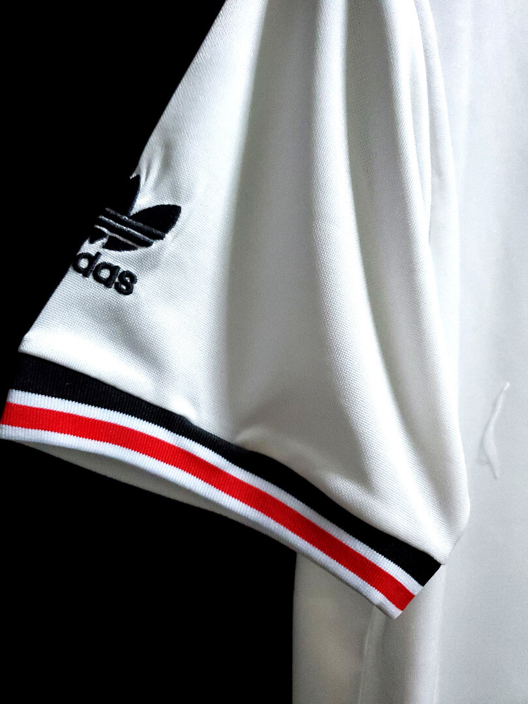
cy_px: 352
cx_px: 264
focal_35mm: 26
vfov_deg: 67.3
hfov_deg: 53.1
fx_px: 529
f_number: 1.5
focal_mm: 4.3
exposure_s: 1/30
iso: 500
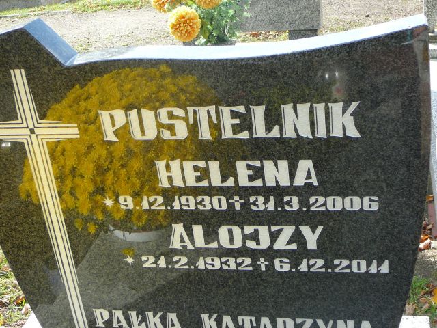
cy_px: 164
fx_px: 656
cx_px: 218
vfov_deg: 28.0
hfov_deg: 36.8
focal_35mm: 52
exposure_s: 1/200
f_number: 3.4
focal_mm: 7.8
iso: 80
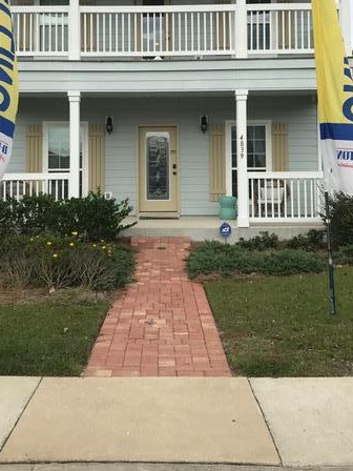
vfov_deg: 46.1
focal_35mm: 40
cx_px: 155
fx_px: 544
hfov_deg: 35.9
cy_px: 159
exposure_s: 1/1742
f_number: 1.8
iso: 20
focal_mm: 3.99
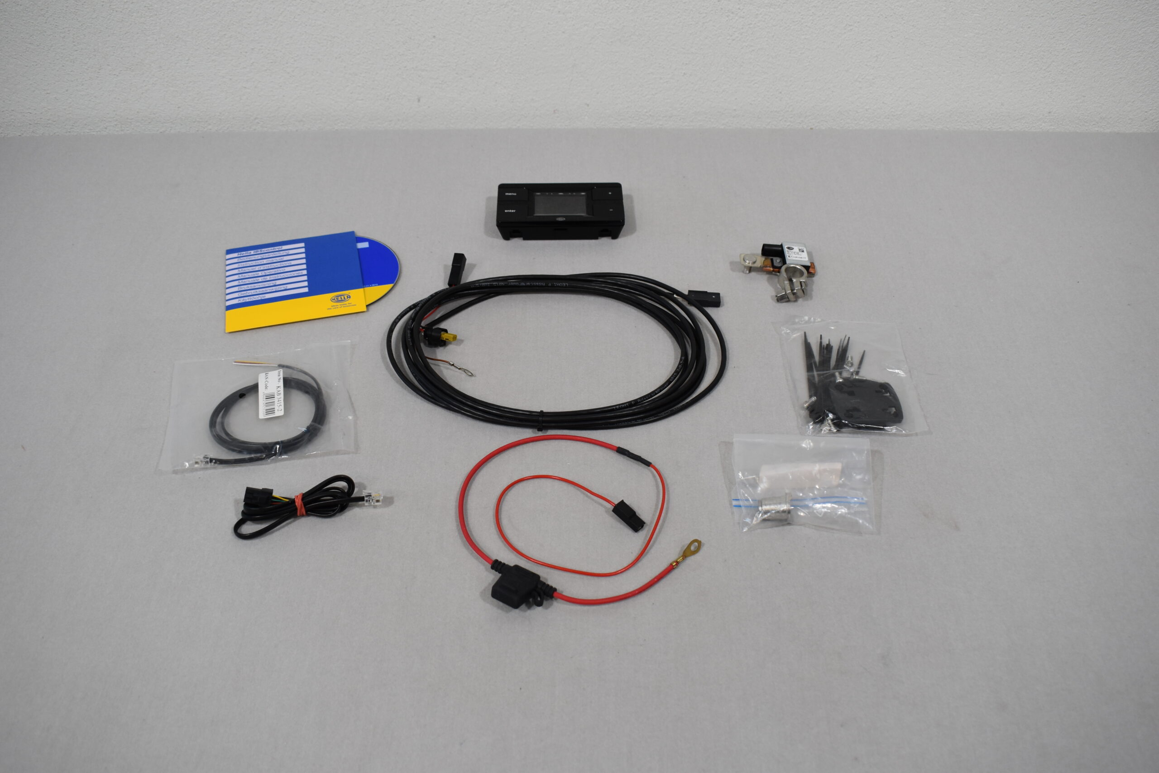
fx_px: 1062
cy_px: 386
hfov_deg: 57.2
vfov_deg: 40.0
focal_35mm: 33
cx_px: 580
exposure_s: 1/125
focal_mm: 22
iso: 400
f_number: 5.6
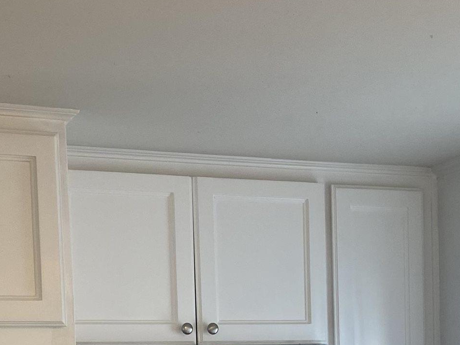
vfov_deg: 16.7
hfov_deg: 23.3
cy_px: 435
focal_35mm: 84
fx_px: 1116
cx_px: 246
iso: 80
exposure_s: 1/120
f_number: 1.8
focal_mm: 4.25
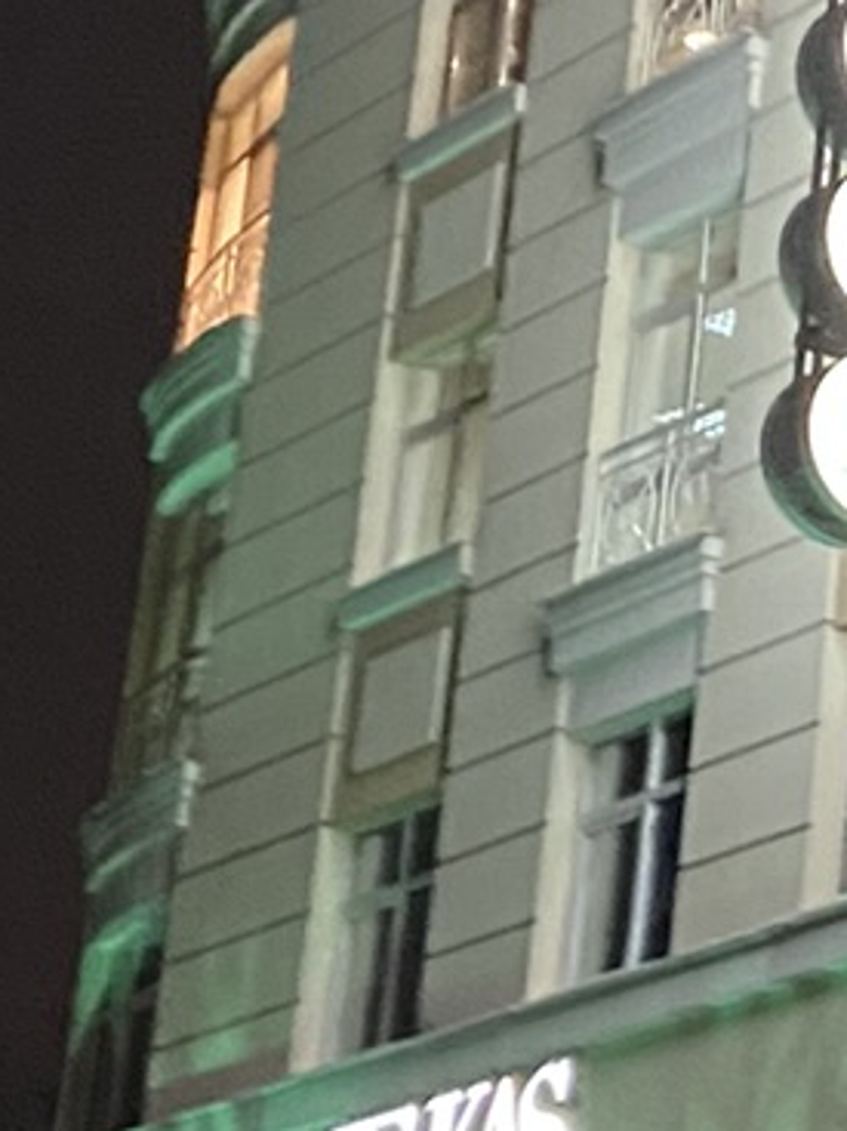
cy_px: 185
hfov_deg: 9.3
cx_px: 1956
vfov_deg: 13.5
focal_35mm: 145
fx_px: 4733
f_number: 1.8
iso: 640
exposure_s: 1/25
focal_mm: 4.25
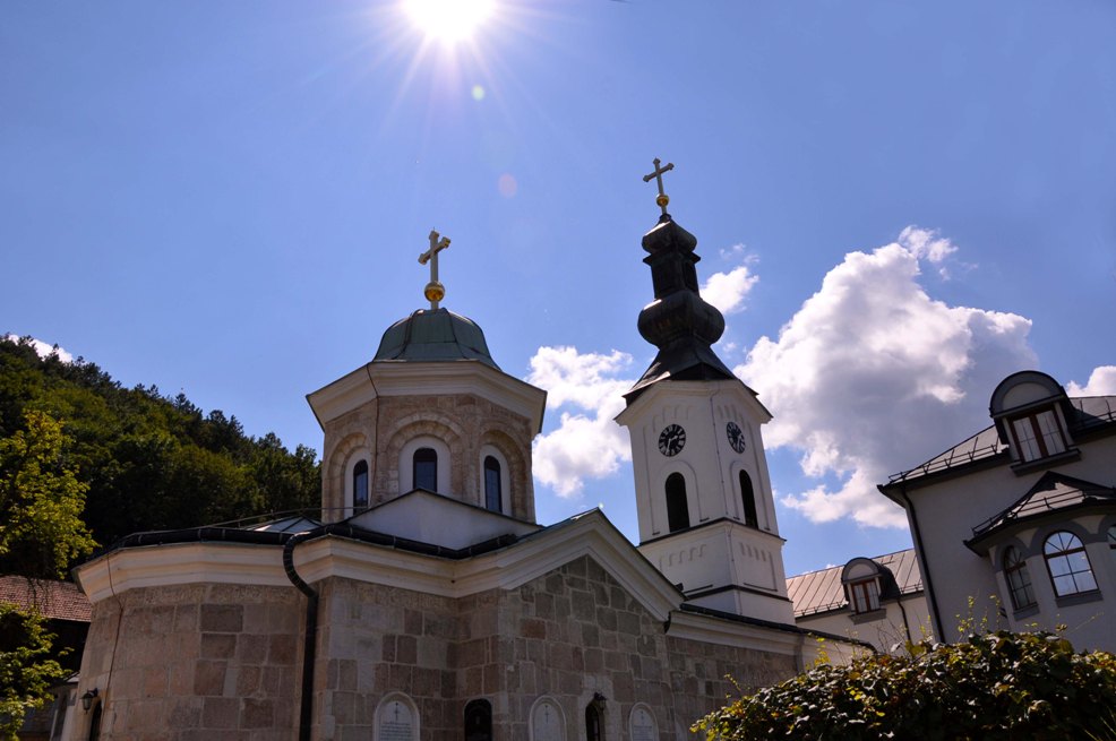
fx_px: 836
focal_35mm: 27
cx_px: 558
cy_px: 370
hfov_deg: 67.4
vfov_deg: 47.8
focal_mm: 18
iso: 250
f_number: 7.1
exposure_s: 1/1600
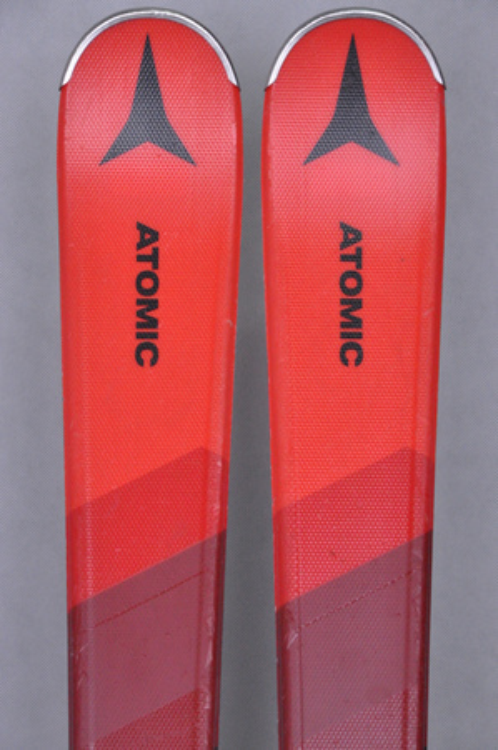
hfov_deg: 8.7
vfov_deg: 13.1
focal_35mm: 158
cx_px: 249
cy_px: 375
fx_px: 3275
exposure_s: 1/125
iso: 3200
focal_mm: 105
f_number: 9.5
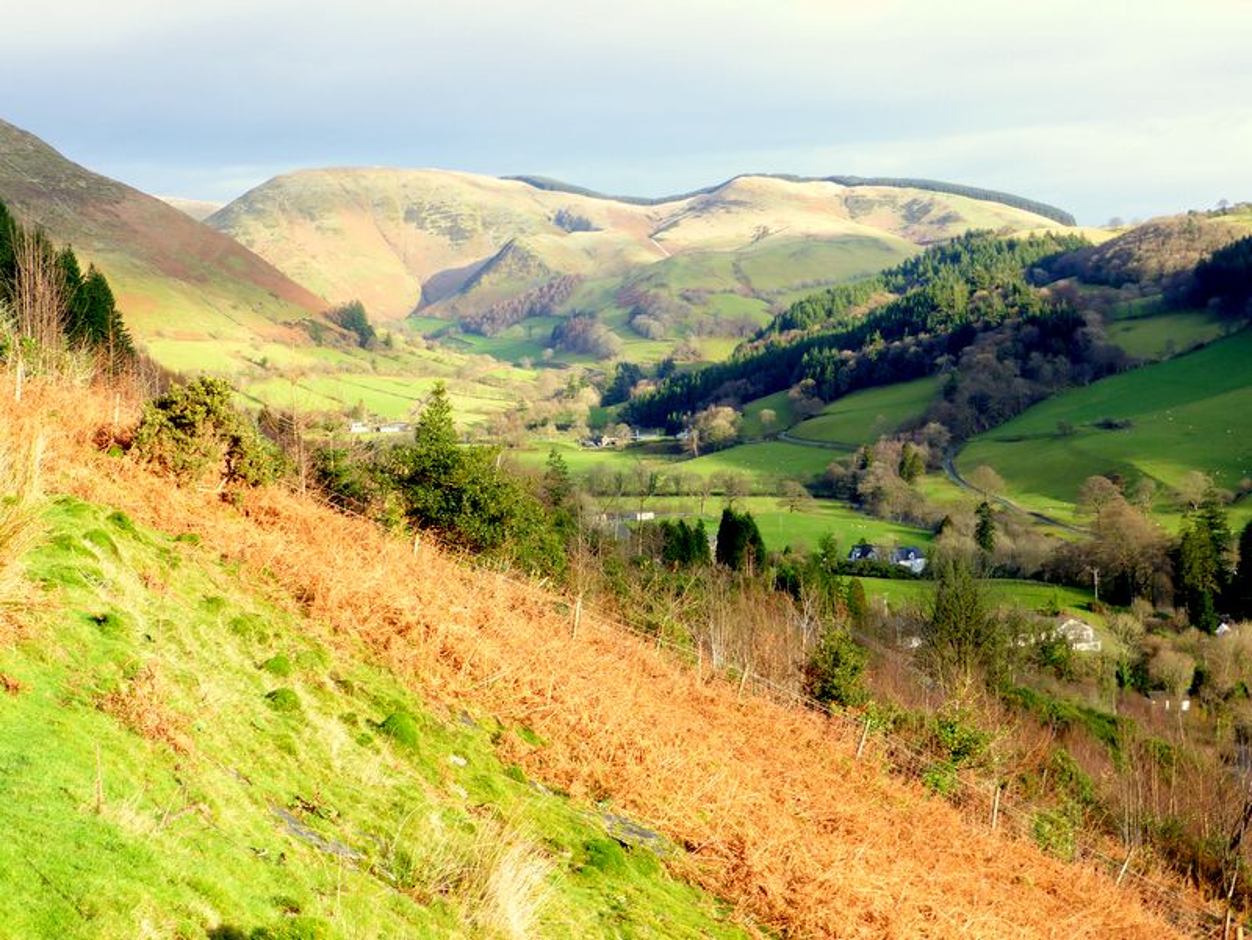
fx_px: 1846
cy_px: 470
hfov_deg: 37.5
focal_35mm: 51
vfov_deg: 28.6
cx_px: 626
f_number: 4.4
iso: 100
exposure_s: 1/160
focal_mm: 9
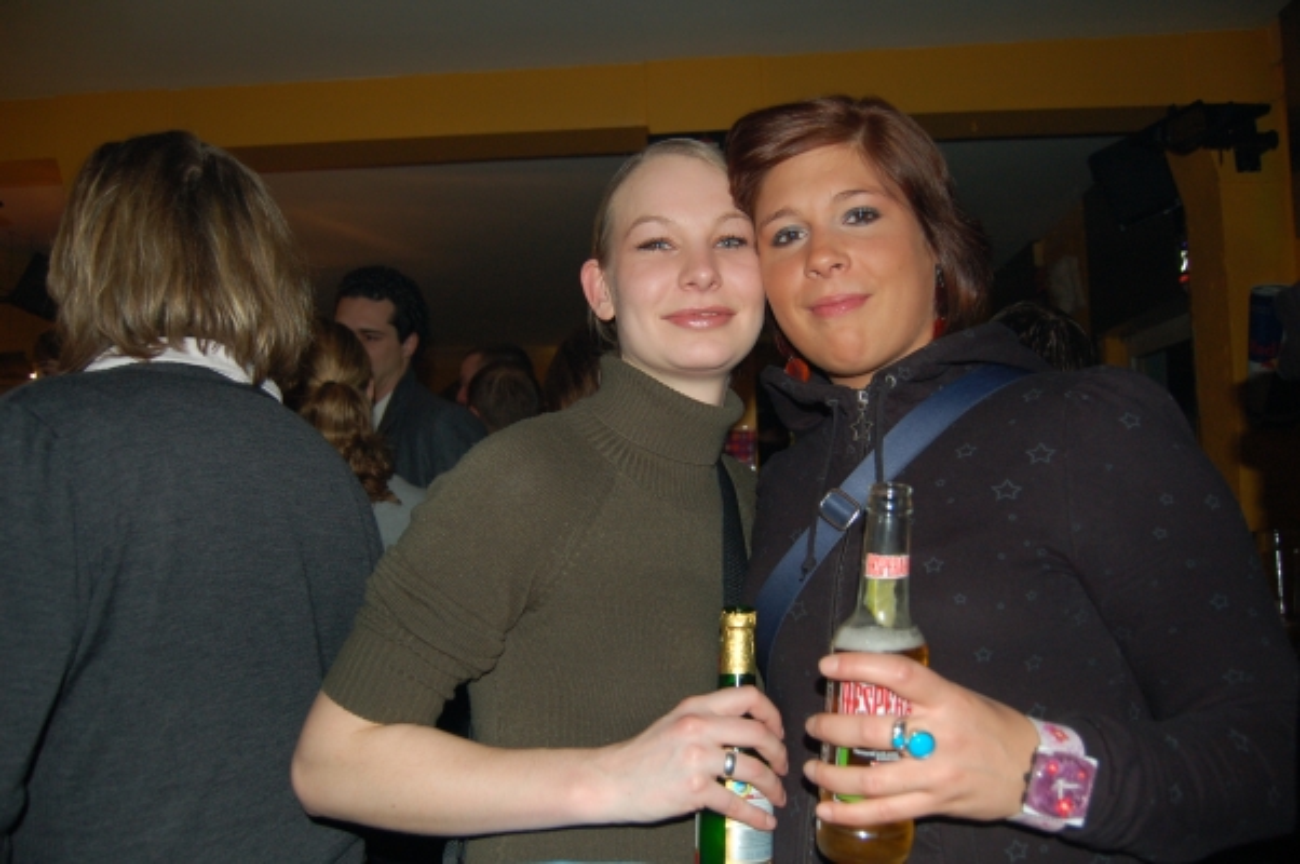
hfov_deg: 67.4
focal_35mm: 27
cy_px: 432
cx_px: 650
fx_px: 974
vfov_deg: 47.8
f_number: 3.5
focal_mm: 18
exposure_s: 1/60
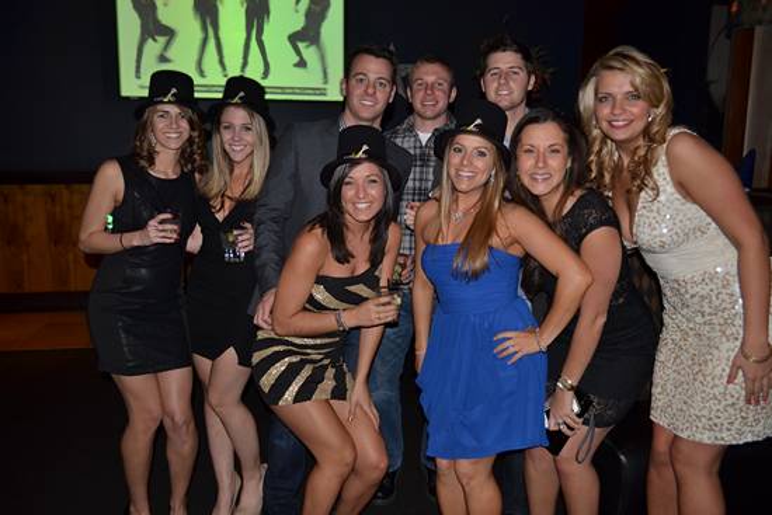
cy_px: 258
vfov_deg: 43.6
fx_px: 643
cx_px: 386
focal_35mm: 30
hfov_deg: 61.9
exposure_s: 1/4
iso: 200
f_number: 3.8
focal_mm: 20
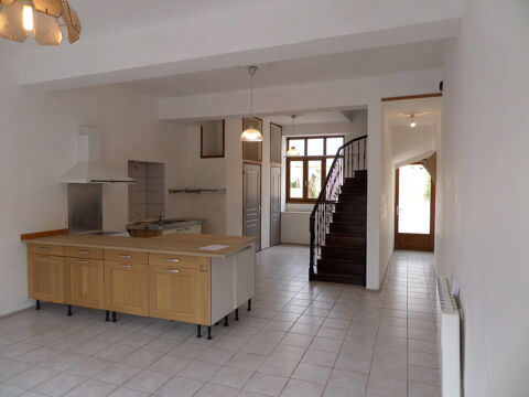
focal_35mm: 24
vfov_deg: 56.8
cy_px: 198
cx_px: 264
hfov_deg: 71.6
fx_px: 367
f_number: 3.1
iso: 80
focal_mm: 4.3
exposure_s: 1/60
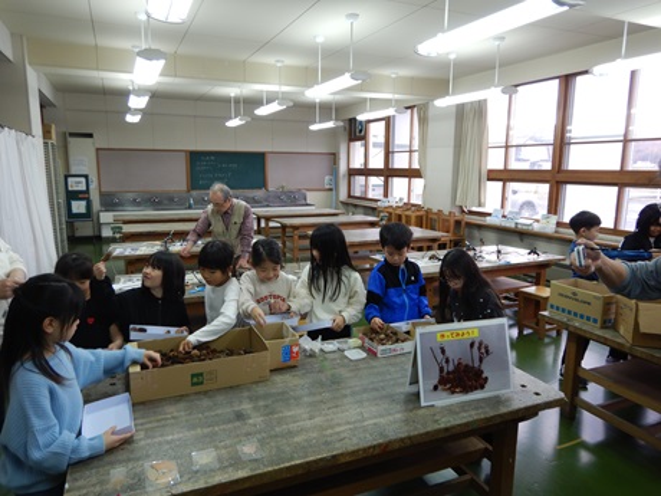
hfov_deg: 71.6
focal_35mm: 24
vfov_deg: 56.8
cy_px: 248
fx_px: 458
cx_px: 330
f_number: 2.8
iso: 125
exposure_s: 1/30
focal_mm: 4.3
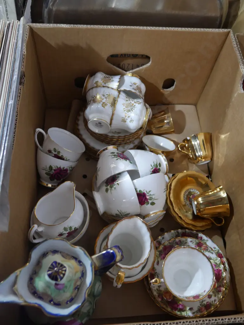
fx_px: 300
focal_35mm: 32
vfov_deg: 56.8
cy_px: 162
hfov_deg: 44.2
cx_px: 122
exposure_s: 1/60
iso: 1250
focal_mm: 16
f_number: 3.6
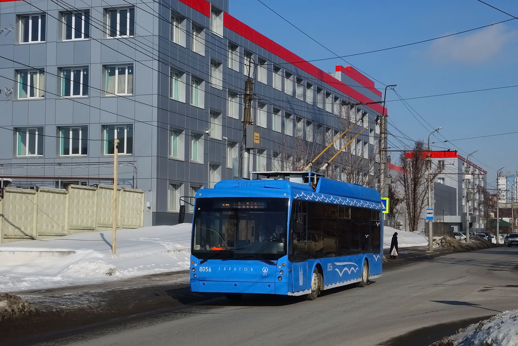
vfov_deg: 25.5
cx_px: 259
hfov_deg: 37.5
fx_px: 763
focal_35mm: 53
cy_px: 173
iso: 125
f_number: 9
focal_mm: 19.53
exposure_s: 1/500
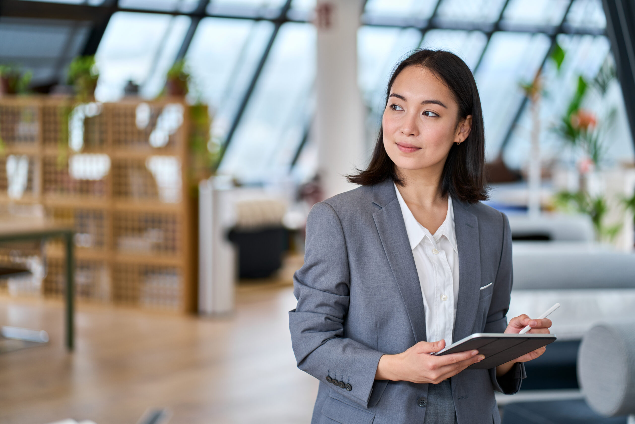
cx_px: 318
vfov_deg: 16.1
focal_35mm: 85
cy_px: 212
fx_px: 1499
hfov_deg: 23.9
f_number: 2
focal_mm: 85
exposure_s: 1/400
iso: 160
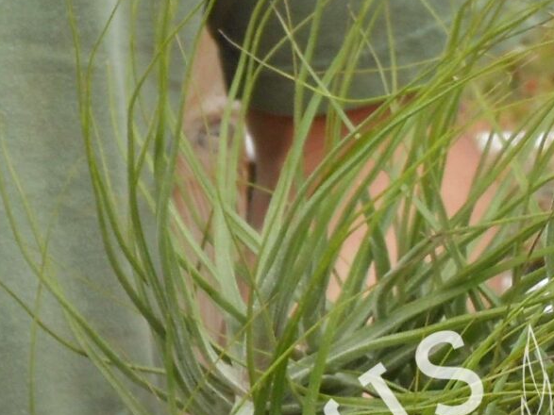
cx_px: -290
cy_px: 65
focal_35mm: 144
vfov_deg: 10.3
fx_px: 2304
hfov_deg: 12.9
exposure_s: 1/100
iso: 80
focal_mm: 5.9
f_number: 4
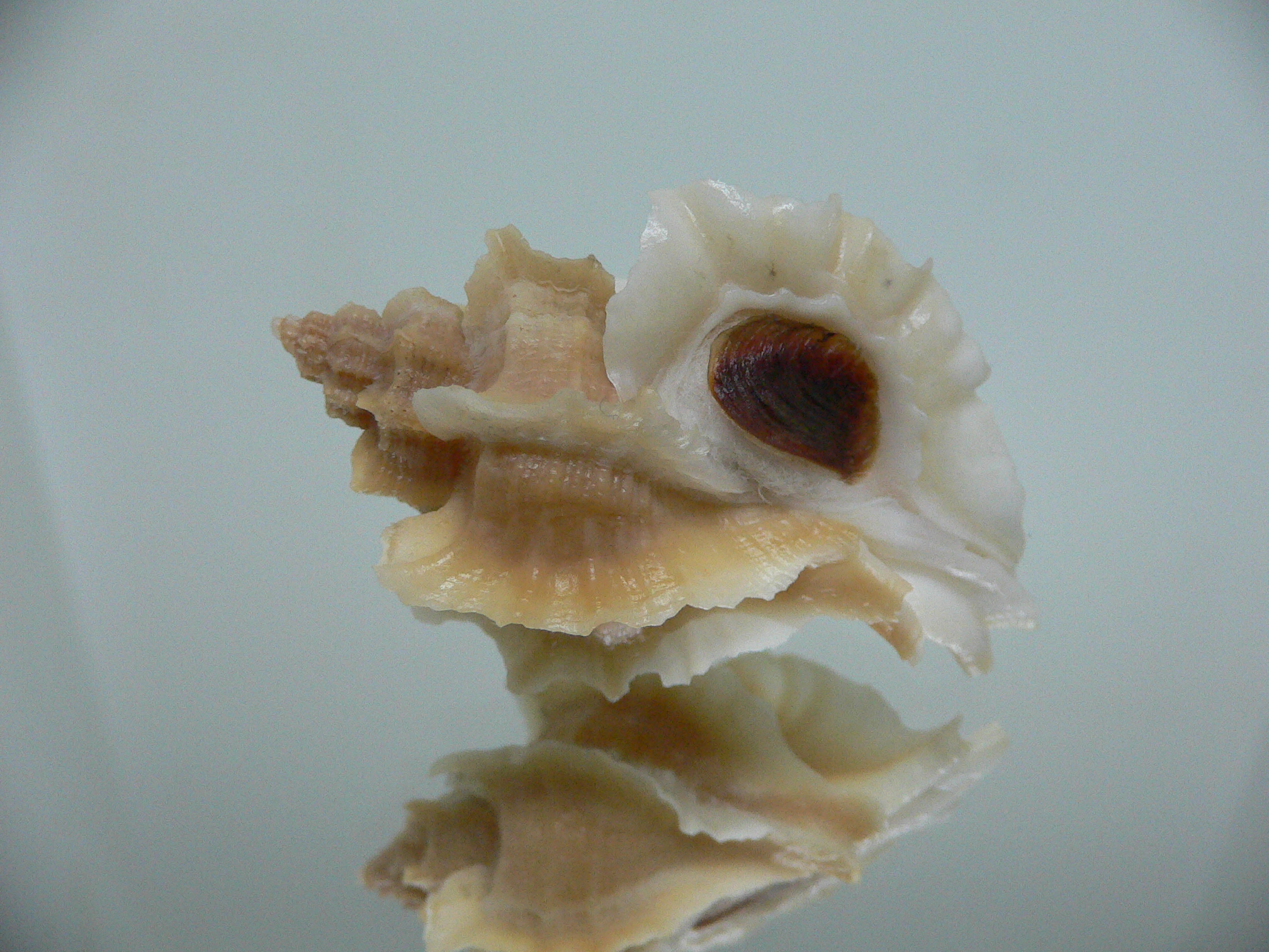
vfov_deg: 40.7
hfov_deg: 52.6
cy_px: 476
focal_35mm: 35
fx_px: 1283
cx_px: 634
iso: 200
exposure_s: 1/60
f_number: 2.8
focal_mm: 4.6
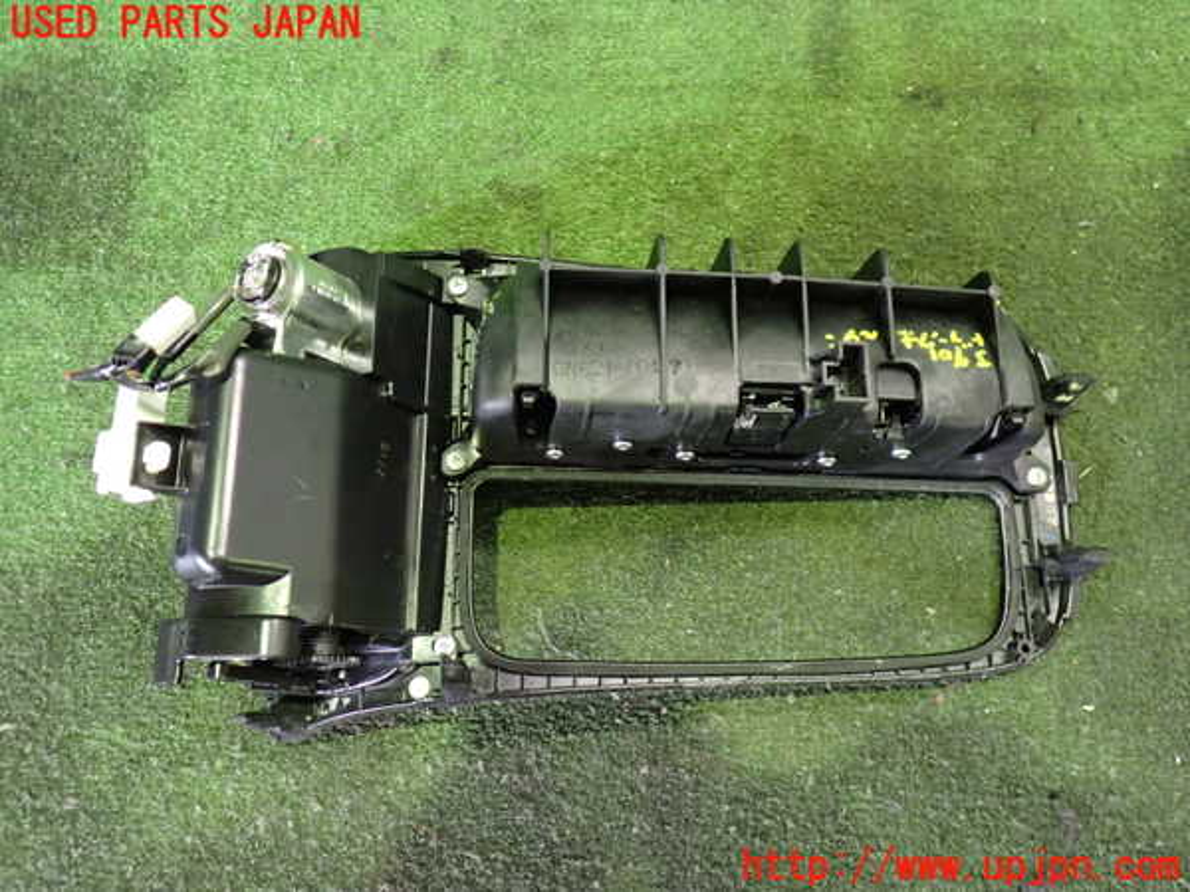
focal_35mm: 30
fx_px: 1031
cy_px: 446
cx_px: 595
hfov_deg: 60.0
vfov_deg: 46.8
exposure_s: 1/25
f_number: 2.3
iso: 800
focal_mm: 5.4
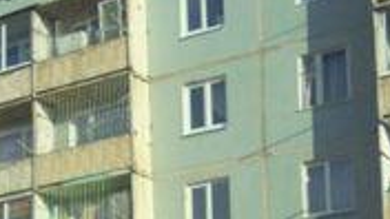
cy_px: 403
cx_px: -78
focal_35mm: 103
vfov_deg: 10.9
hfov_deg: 19.5
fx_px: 1065
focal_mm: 4.6
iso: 100
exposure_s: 1/1000
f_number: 3.5
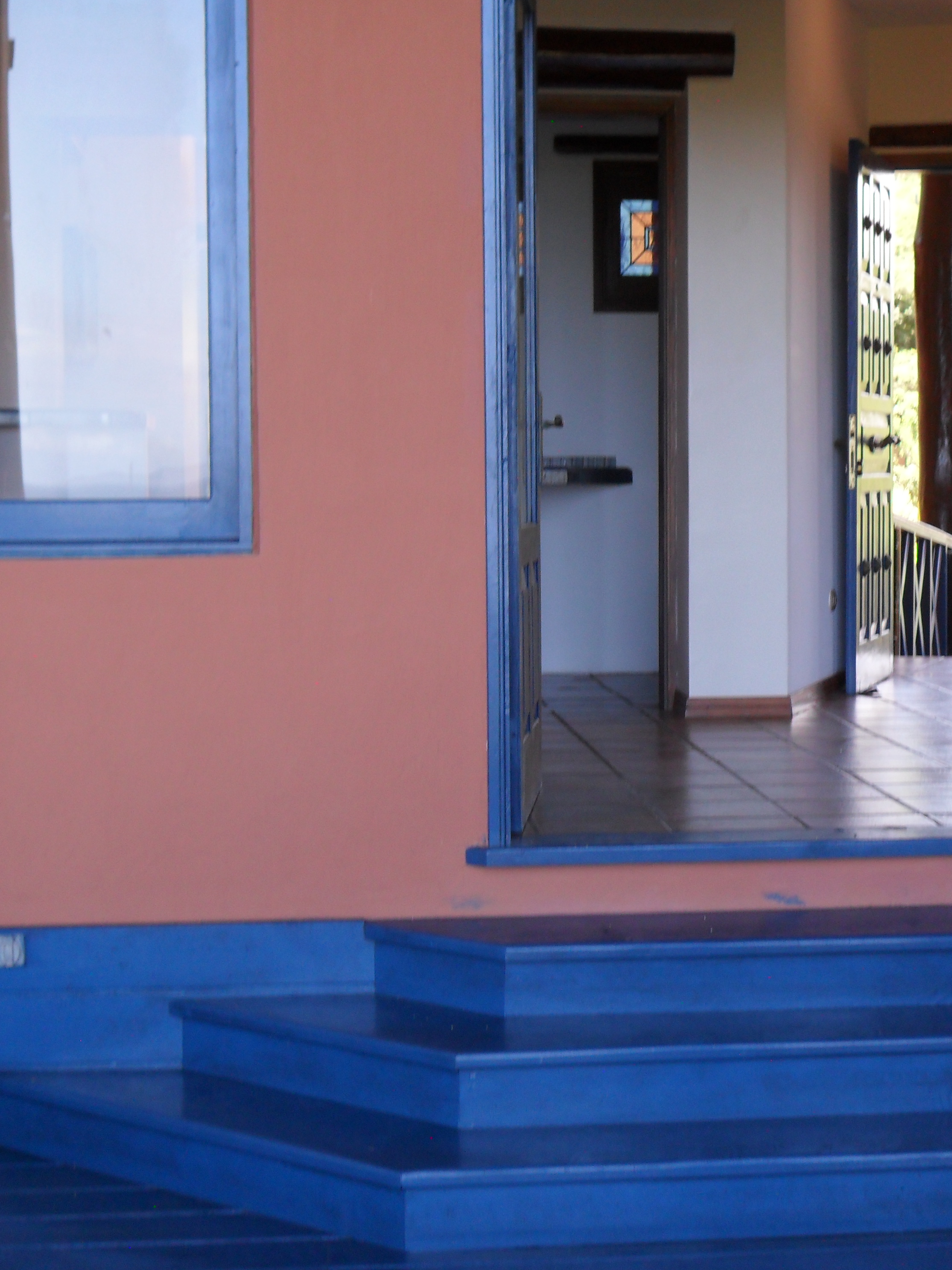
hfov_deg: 19.9
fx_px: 2713
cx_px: 581
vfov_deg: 26.3
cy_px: 633
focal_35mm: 74
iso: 80
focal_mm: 9.9
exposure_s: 1/60
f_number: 3.9
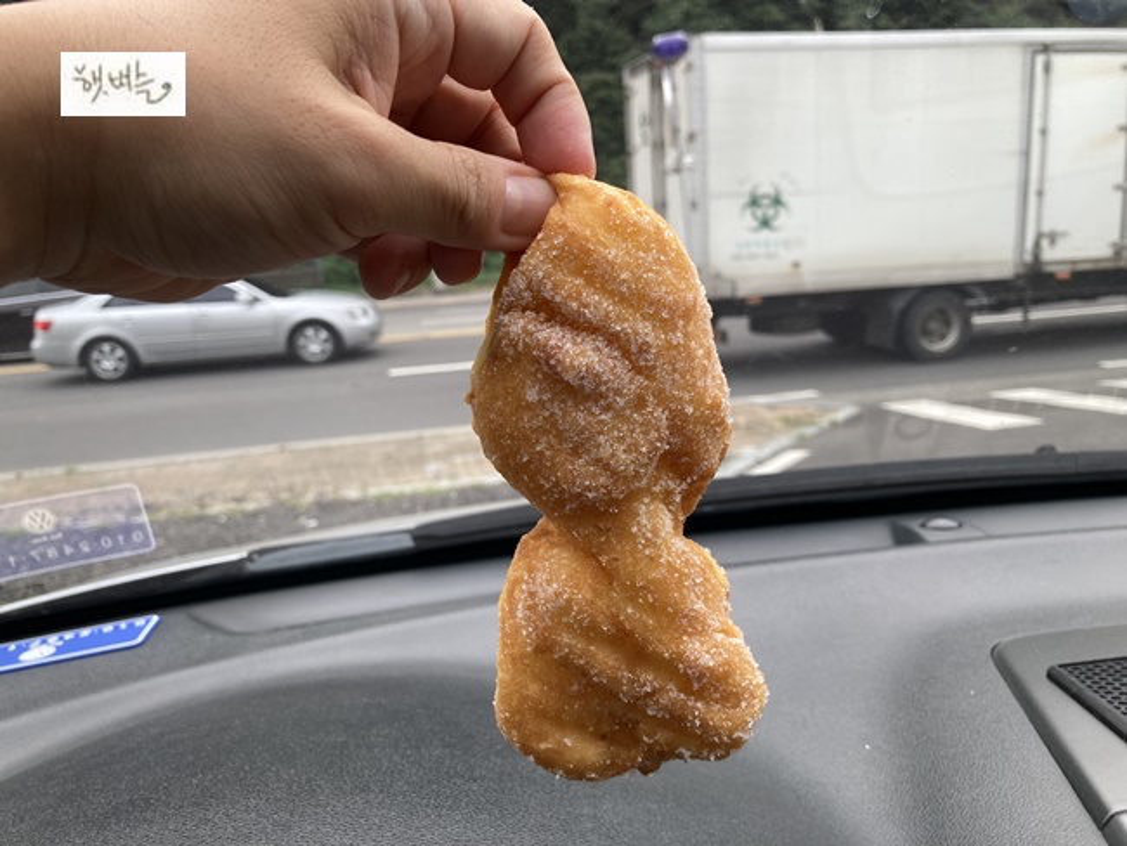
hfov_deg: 63.4
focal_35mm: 28
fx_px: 912
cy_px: 423
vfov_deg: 49.8
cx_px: 564
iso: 32
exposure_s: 1/121
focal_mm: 3.99
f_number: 1.8
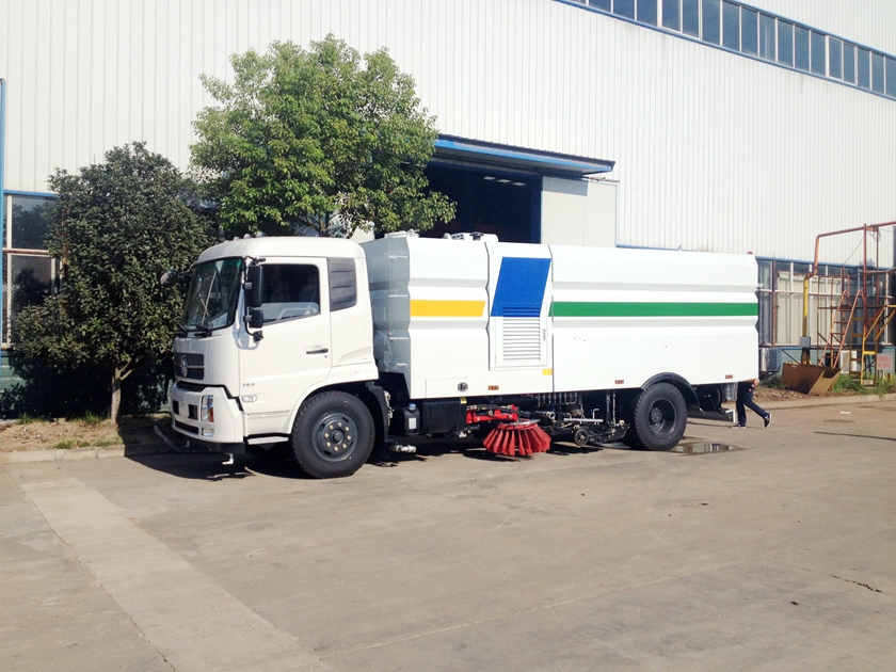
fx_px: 906
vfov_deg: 40.7
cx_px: 448
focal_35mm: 35
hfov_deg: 52.6
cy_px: 336
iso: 50
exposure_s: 1/2762
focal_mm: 4.28
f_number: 2.4
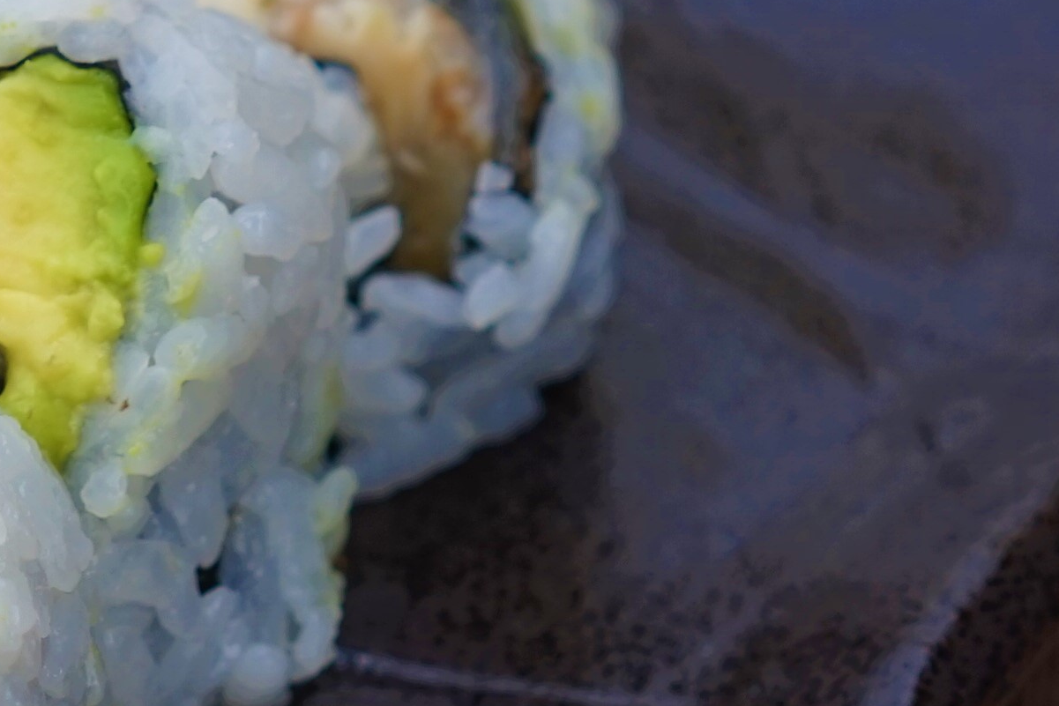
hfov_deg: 7.7
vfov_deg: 5.2
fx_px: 7766
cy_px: 738
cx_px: -342
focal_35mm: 264
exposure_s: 1/320
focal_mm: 55
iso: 100
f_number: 4.5
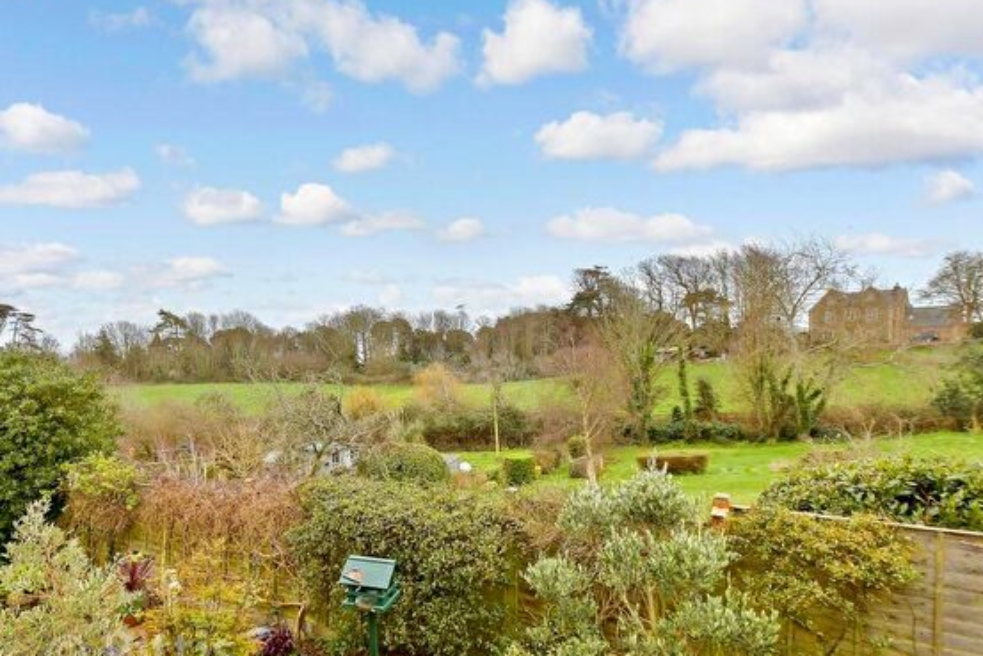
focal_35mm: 19
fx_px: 519
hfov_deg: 86.7
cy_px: 367
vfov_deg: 64.4
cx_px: 452
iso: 160
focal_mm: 10
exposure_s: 1/50
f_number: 8
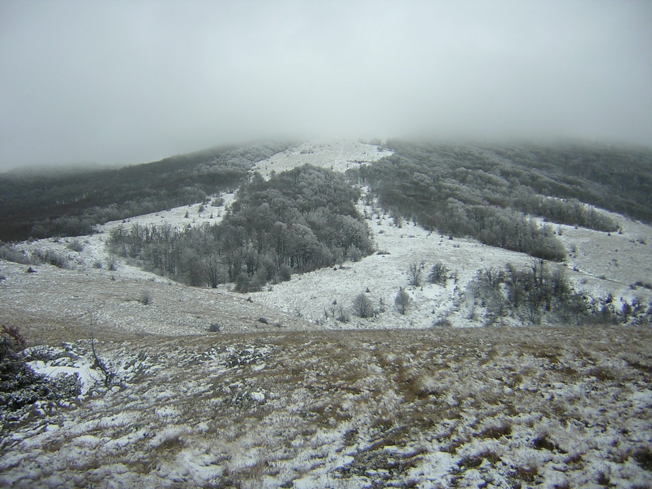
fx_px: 678
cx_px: 326
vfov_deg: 39.7
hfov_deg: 51.4
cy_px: 244
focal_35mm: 36
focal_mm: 4.7
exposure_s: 1/130
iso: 100
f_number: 2.6
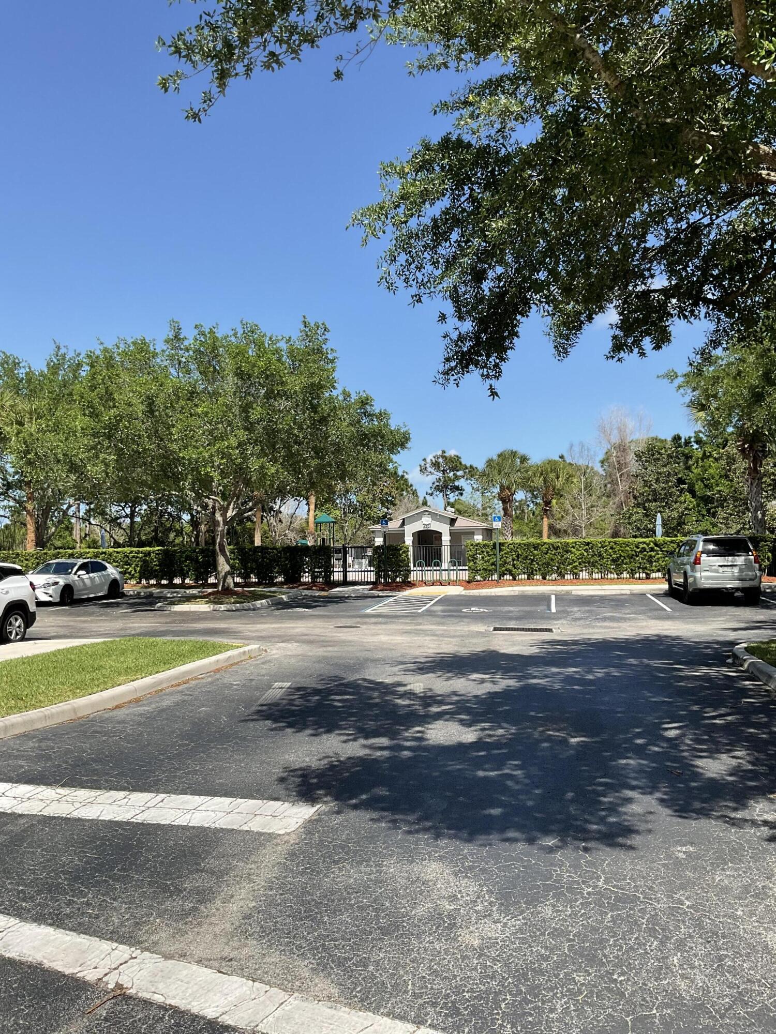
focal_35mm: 29
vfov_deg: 61.7
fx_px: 867
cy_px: 517
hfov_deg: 48.2
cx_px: 388
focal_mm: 3
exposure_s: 1/1577
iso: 16
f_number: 1.8
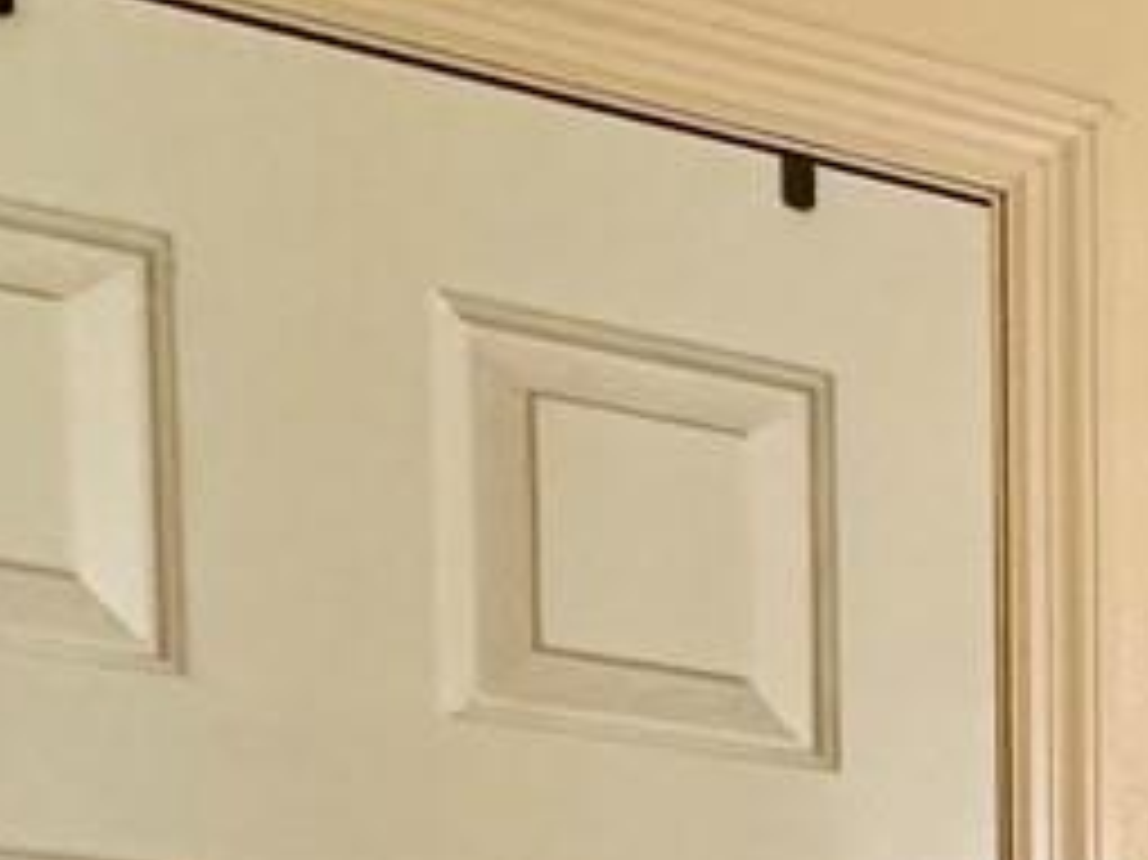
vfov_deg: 14.0
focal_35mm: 88
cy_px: 1756
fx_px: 2917
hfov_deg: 16.9
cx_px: 2260
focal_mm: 2.22
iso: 250
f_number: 2.2
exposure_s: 1/60
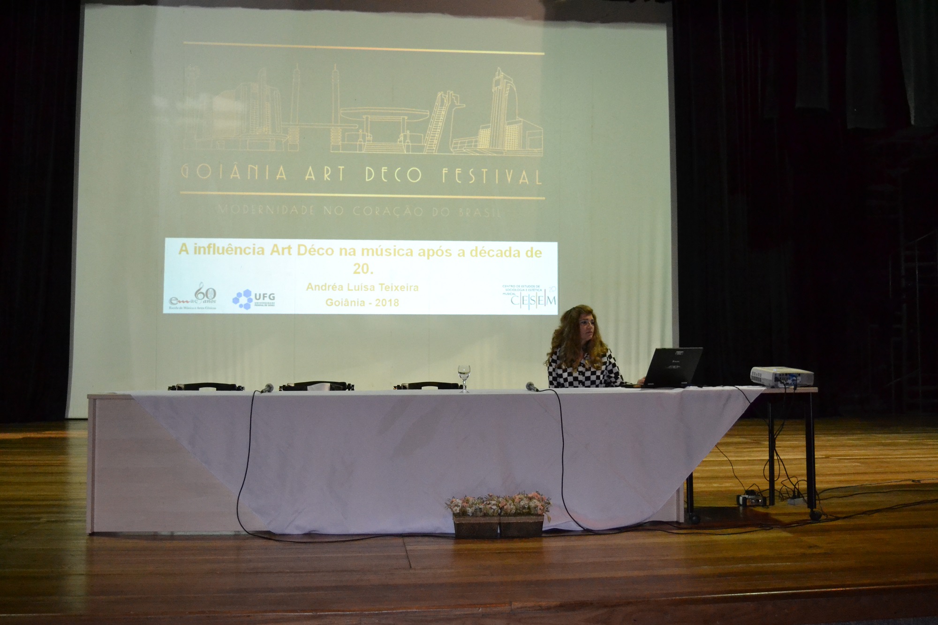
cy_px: 312
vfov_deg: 36.9
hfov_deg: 53.1
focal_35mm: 36
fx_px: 938
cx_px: 469
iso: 3200
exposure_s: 1/60
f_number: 4
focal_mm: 24
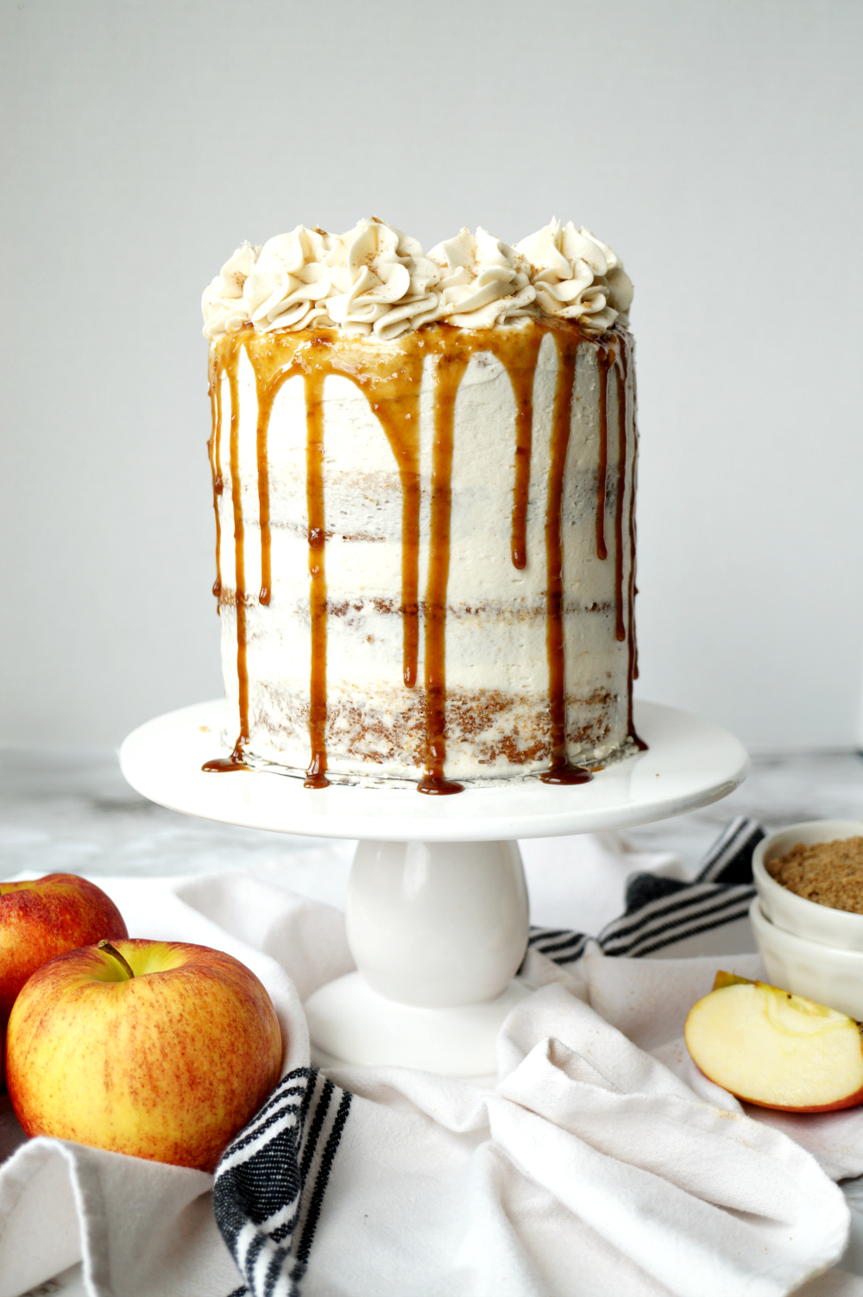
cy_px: 648
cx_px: 432
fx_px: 1620
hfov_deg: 29.8
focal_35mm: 45
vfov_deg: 43.6
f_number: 3.5
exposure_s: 1/60
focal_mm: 30
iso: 200
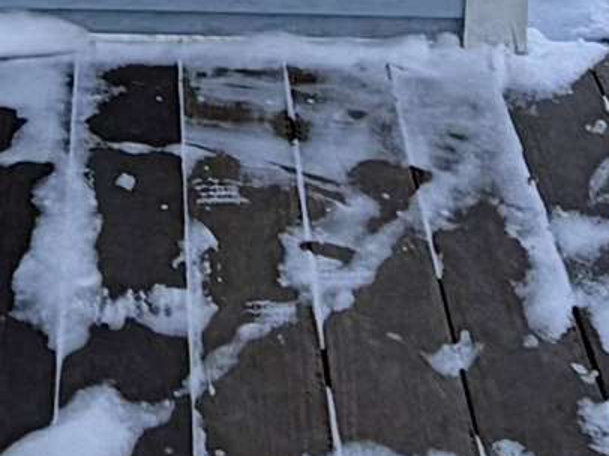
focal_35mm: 106
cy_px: -652
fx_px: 1864
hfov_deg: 18.3
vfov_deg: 11.4
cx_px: 96
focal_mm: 2.22
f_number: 2.2
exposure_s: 1/717
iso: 40
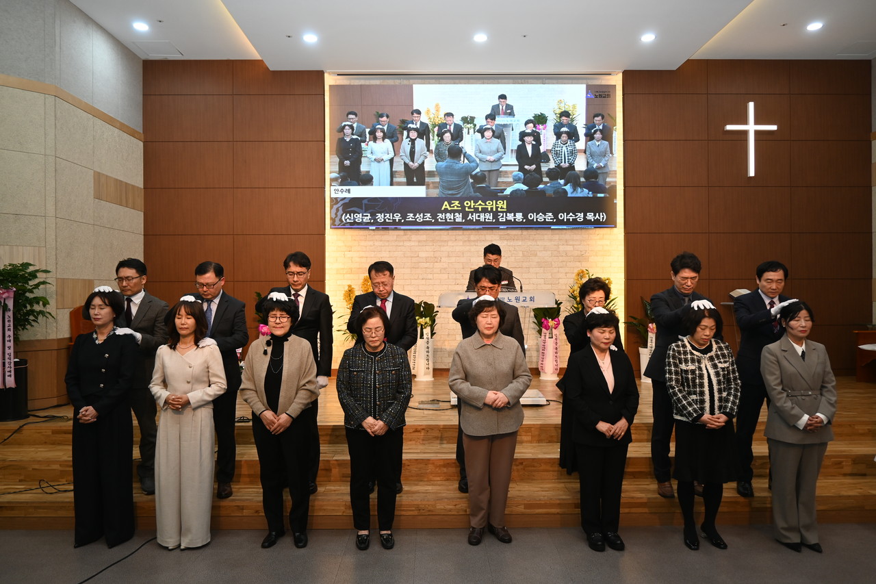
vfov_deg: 49.1
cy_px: 292
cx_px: 438
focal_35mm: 26
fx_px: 639
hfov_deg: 68.9
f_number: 4
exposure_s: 1/60
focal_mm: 17.5
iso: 320
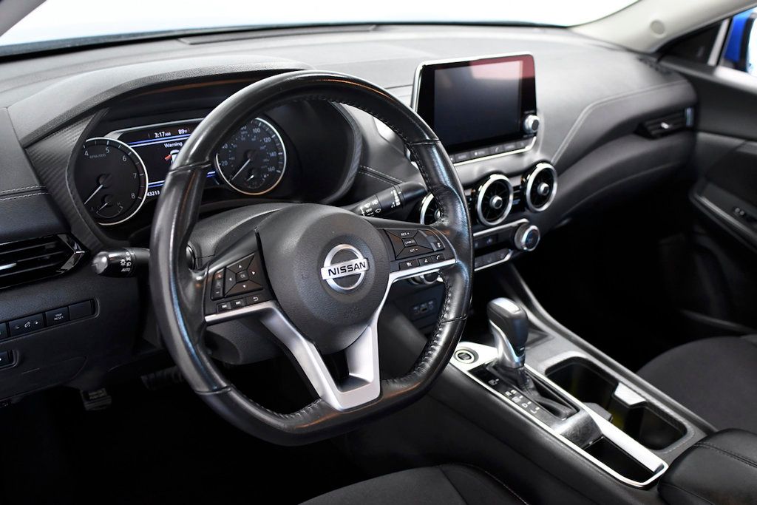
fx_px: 757
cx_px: 378
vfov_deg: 36.9
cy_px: 252
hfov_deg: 53.1
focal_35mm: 36
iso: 2500
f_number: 3.5
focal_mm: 24
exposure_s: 1/250
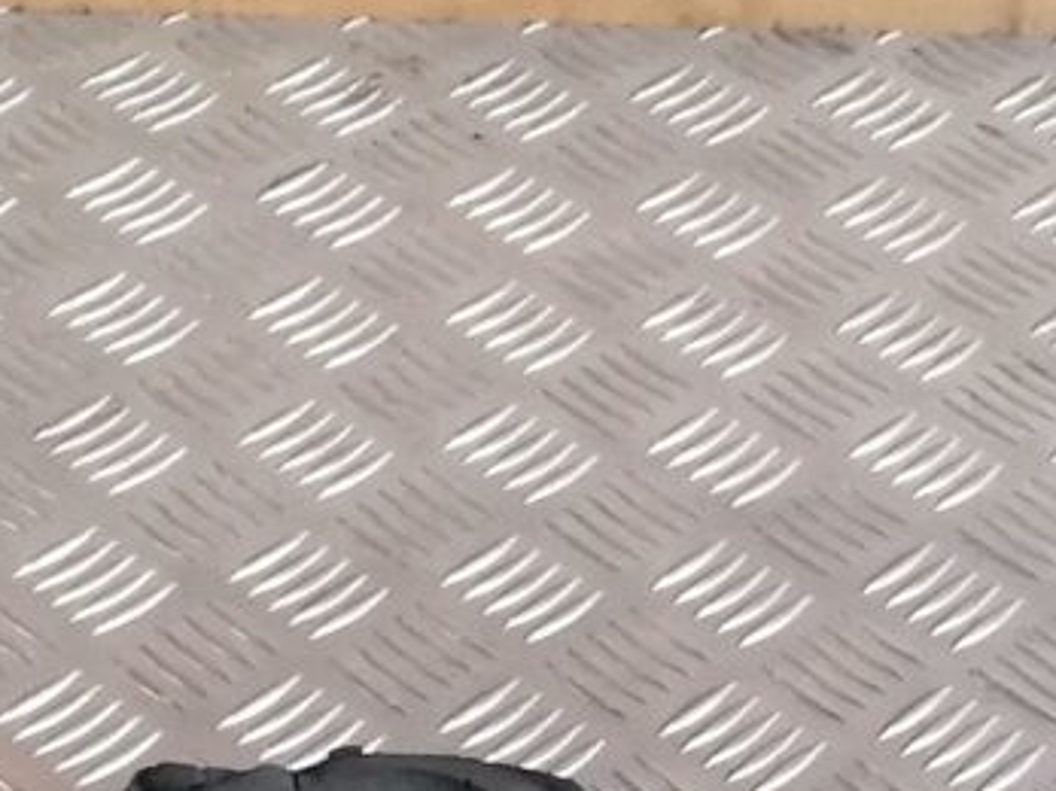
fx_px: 3324
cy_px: 1016
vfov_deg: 13.1
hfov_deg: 18.0
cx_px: 609
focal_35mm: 109
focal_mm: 4.75
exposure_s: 1/33.3
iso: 320
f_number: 1.8
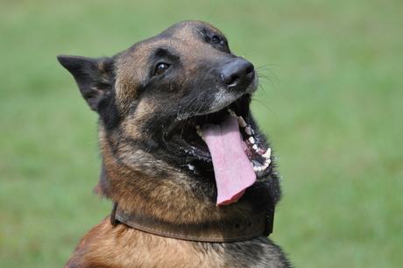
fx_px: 5034
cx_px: 202
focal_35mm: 450
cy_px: 134
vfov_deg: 3.1
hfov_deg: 4.6
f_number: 5.6
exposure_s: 1/500
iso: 800
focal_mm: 300
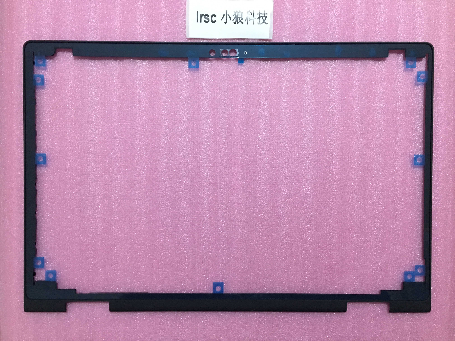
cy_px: 170
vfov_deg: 48.2
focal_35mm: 29
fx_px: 381
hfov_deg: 61.7
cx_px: 228
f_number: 2.2
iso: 160
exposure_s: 1/8
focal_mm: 4.15
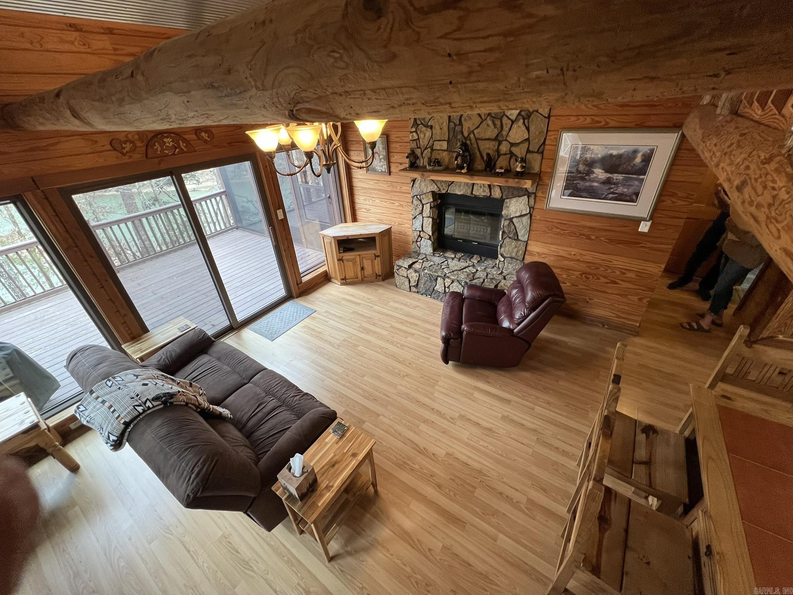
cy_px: 298
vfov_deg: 89.9
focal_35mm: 13
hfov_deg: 106.2
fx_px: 298
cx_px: 396
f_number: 1.8
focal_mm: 1.57
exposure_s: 1/120
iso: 160
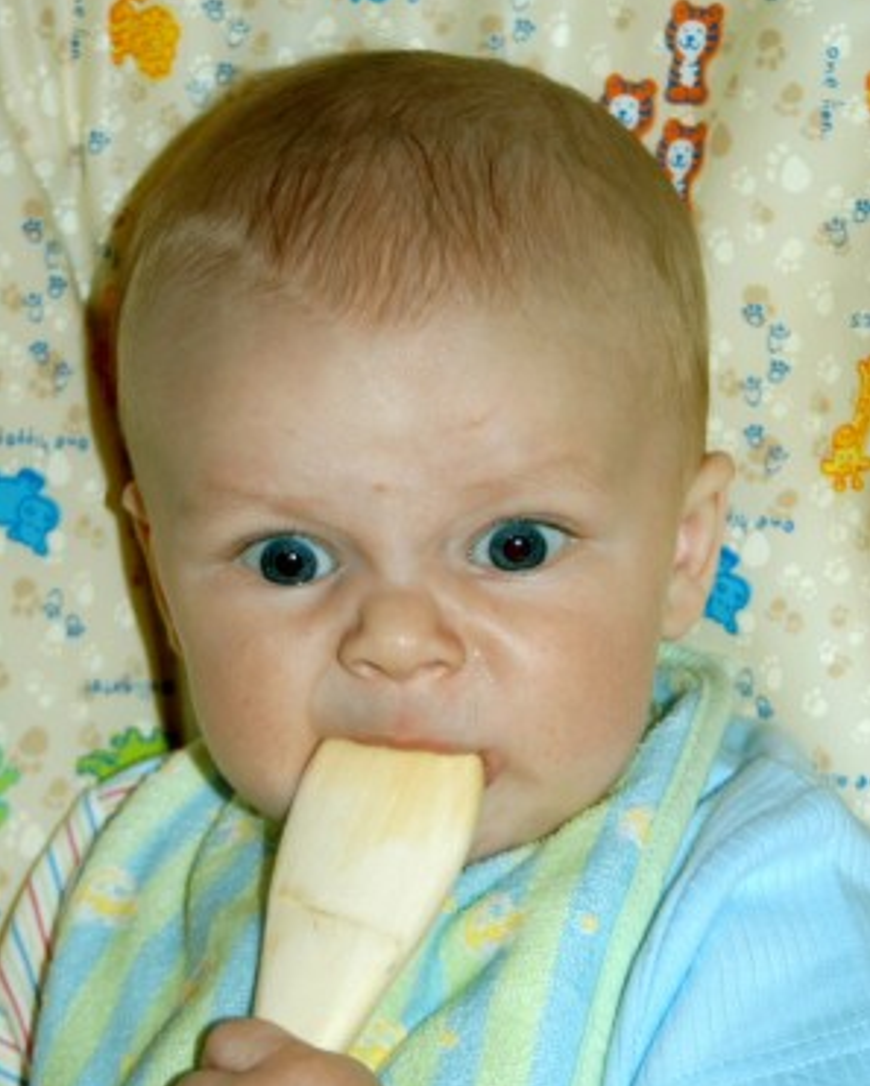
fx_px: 4279
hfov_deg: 11.6
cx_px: 435
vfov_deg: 14.5
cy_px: 635
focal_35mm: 133
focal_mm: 78
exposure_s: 1/60
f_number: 5.6
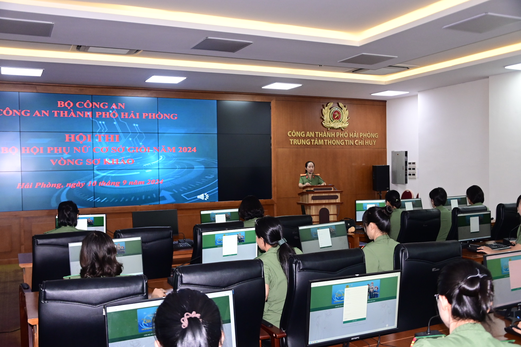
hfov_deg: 53.1
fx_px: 521
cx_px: 260
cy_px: 174
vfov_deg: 36.9
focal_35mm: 36
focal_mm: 24
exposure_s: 1/200
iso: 2000
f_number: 4.5
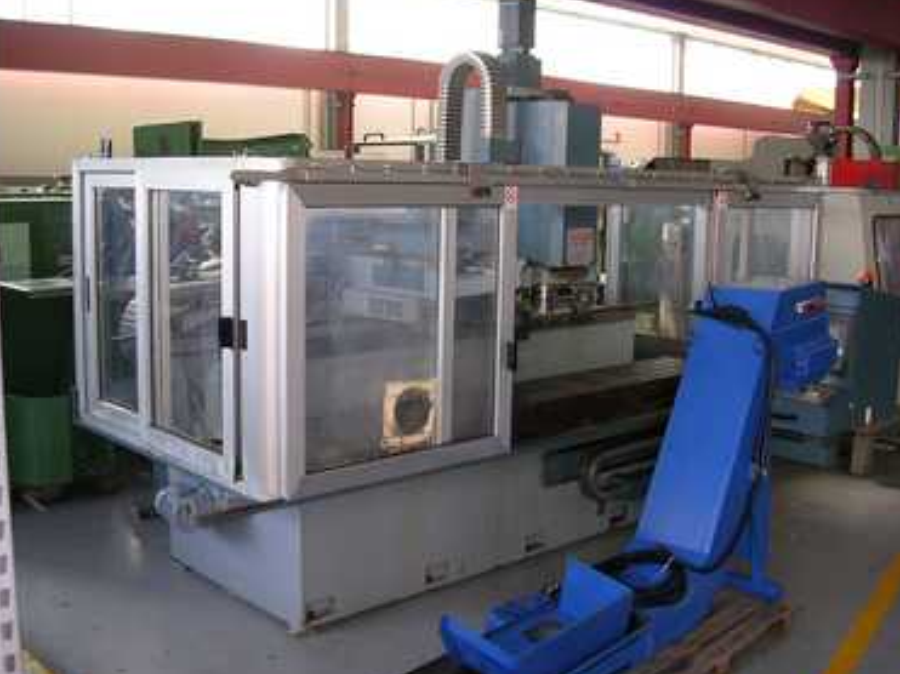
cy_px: 335
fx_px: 1066
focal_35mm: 41
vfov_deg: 35.1
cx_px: 461
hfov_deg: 45.8
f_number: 2.8
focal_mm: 5.8
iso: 50
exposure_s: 1/30
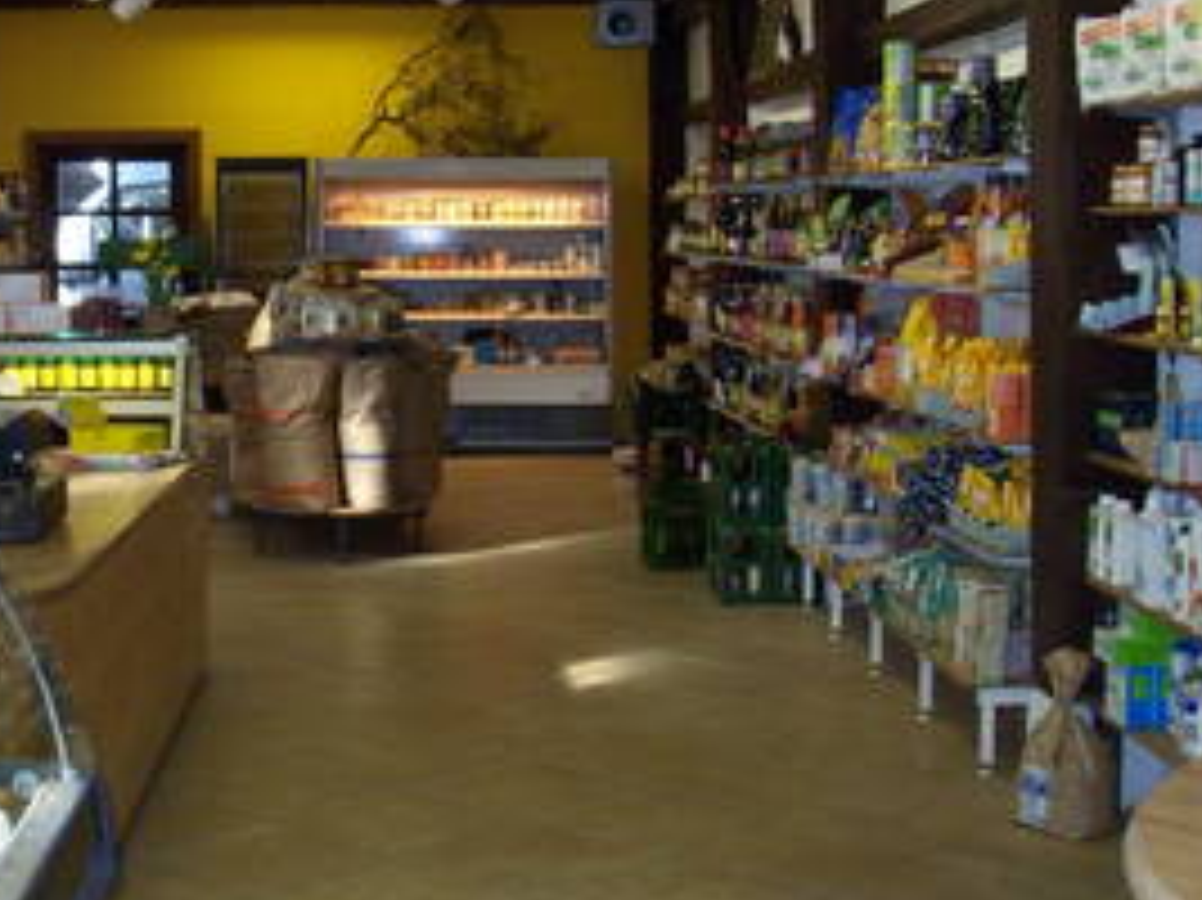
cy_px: 364
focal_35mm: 57
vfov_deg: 25.6
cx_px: 396
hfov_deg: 33.5
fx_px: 1978
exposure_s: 1/60
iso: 200
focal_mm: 6.3
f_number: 3.9
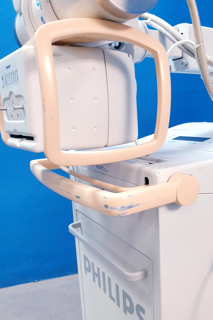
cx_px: 133
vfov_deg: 61.9
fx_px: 266
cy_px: 171
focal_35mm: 30
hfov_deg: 43.3
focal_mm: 4.3
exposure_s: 1/50
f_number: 2.4
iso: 250
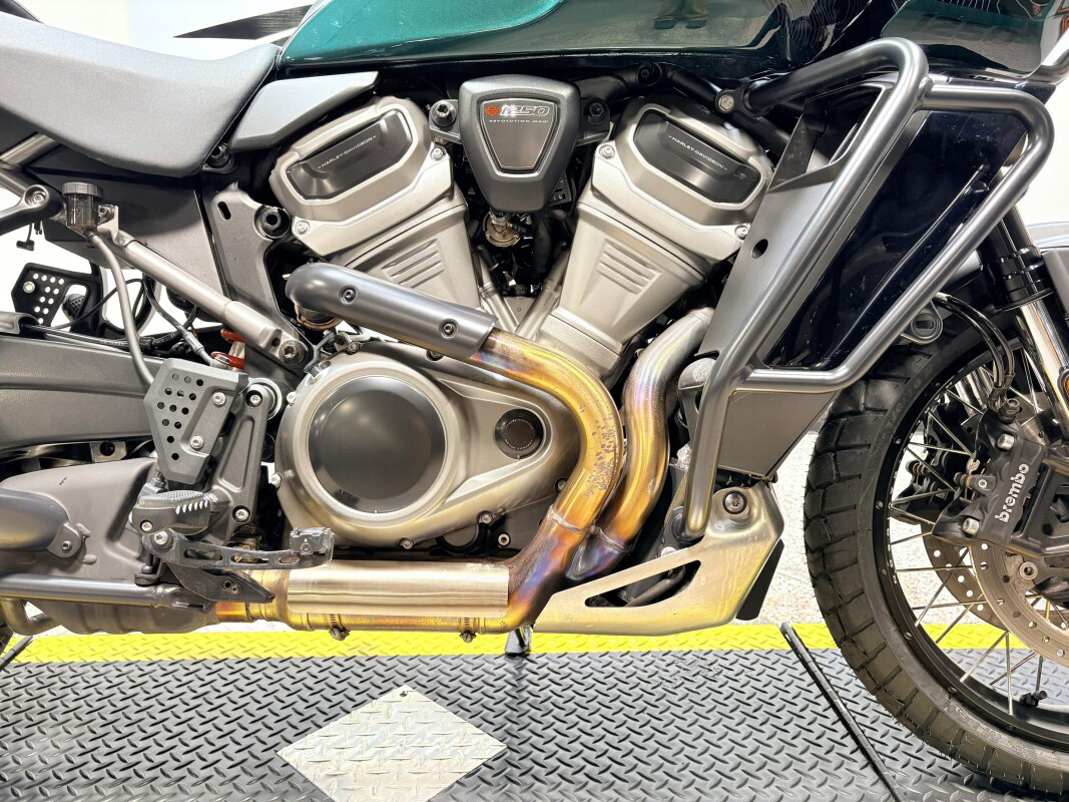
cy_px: 401
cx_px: 534
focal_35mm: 26
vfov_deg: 53.1
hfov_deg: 67.3
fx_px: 803
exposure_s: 1/60
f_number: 1.6
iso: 125
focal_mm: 5.96
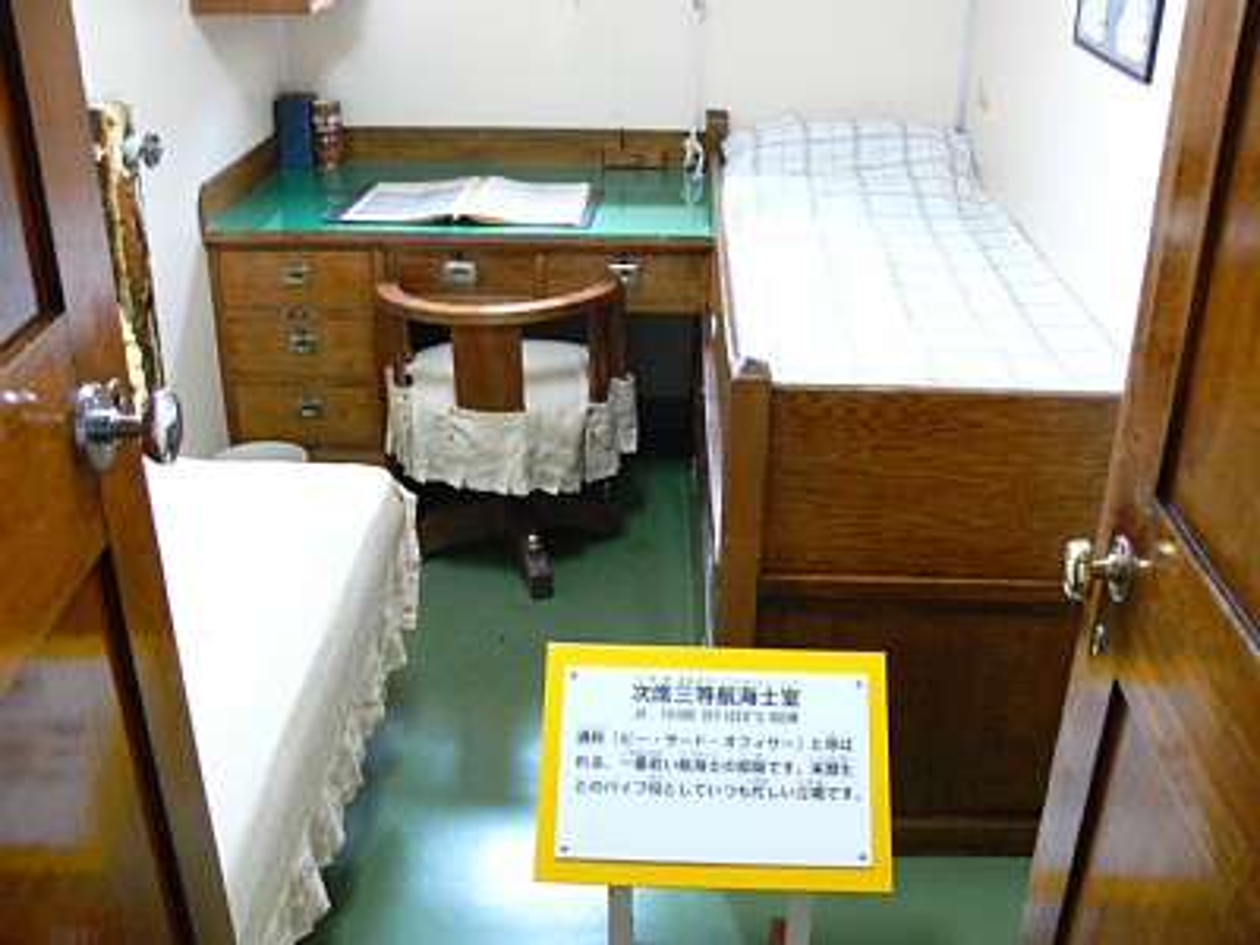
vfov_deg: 40.7
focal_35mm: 35
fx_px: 1274
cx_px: 630
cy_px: 472
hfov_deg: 52.6
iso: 200
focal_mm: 7.4
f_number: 2.8
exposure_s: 1/8
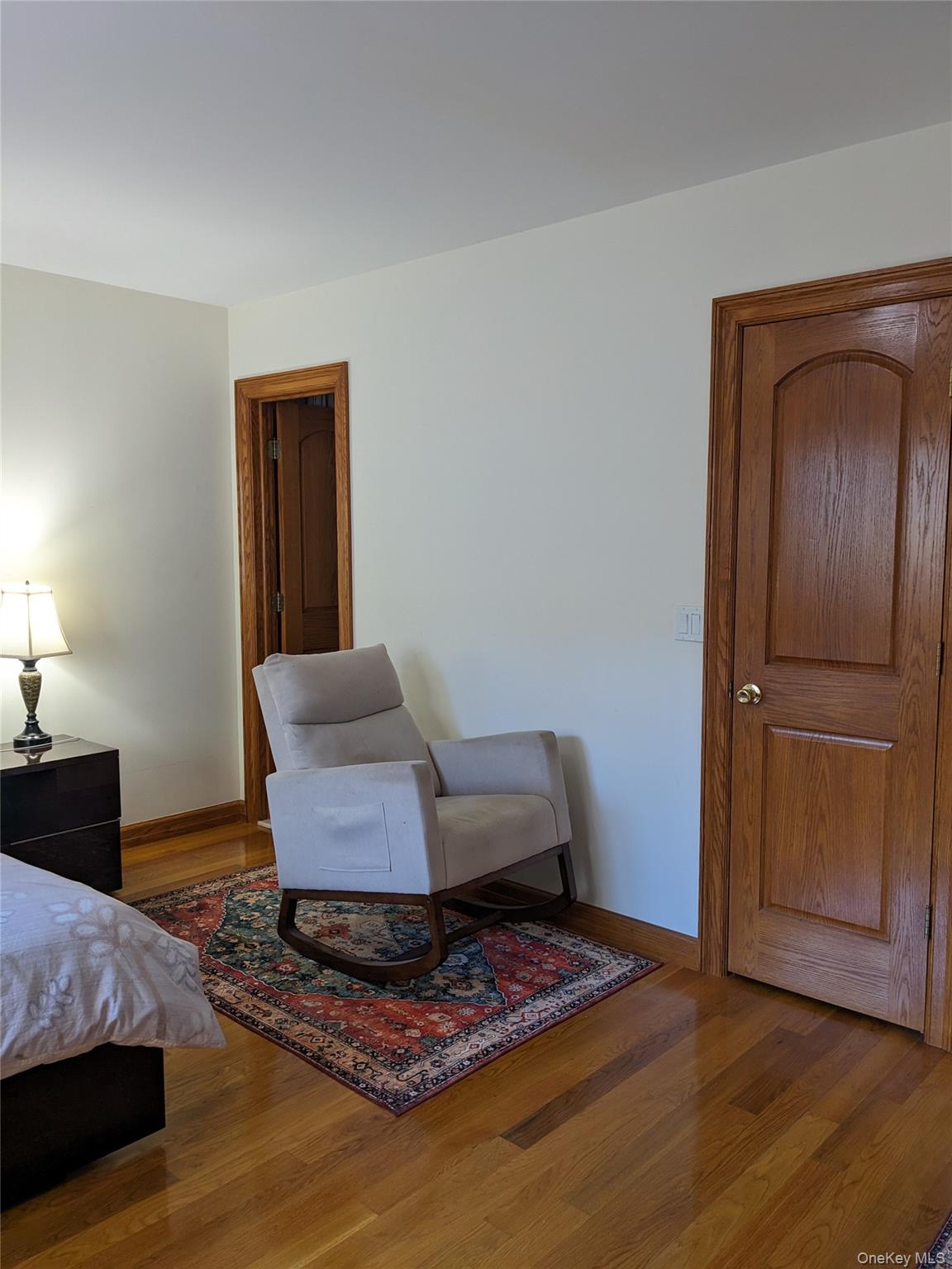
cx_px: 476
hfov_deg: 51.4
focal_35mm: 27
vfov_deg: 65.3
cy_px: 634
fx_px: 990
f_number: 1.73
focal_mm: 4.38
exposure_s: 1/30
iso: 65
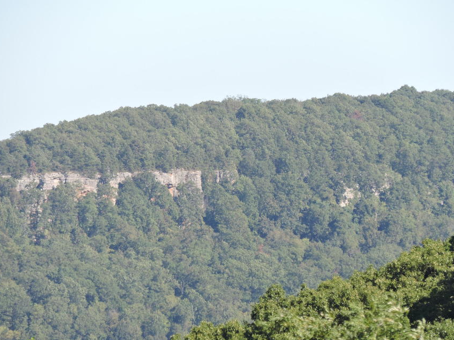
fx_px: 8681
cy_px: 196
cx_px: 241
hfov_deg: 3.0
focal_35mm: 662
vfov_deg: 2.2
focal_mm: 98.1
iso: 100
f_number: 4.9
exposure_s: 1/250
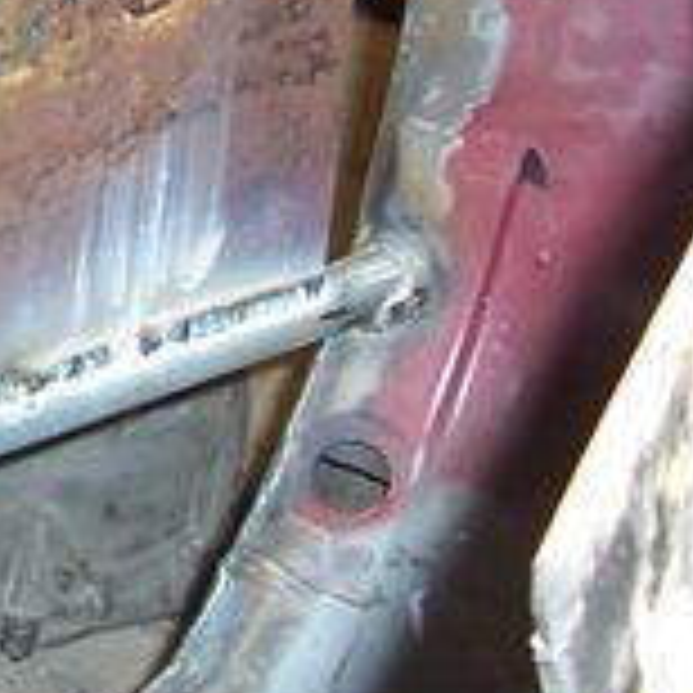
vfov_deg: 13.8
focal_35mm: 125
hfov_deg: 13.0
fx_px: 2831
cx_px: -441
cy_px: 4
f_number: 2.7
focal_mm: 5.6
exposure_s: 1/60
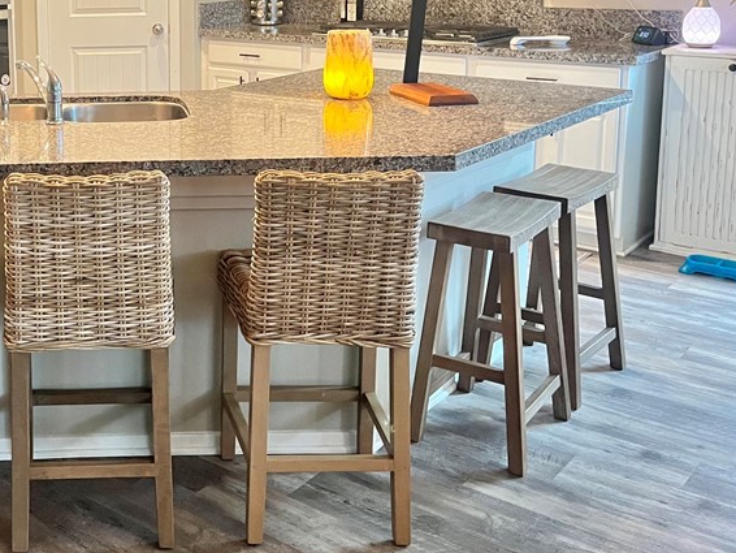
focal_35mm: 47
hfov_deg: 38.4
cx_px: 117
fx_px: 1000
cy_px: 98
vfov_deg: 30.0
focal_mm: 5.1
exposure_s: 1/60
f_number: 1.6
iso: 500
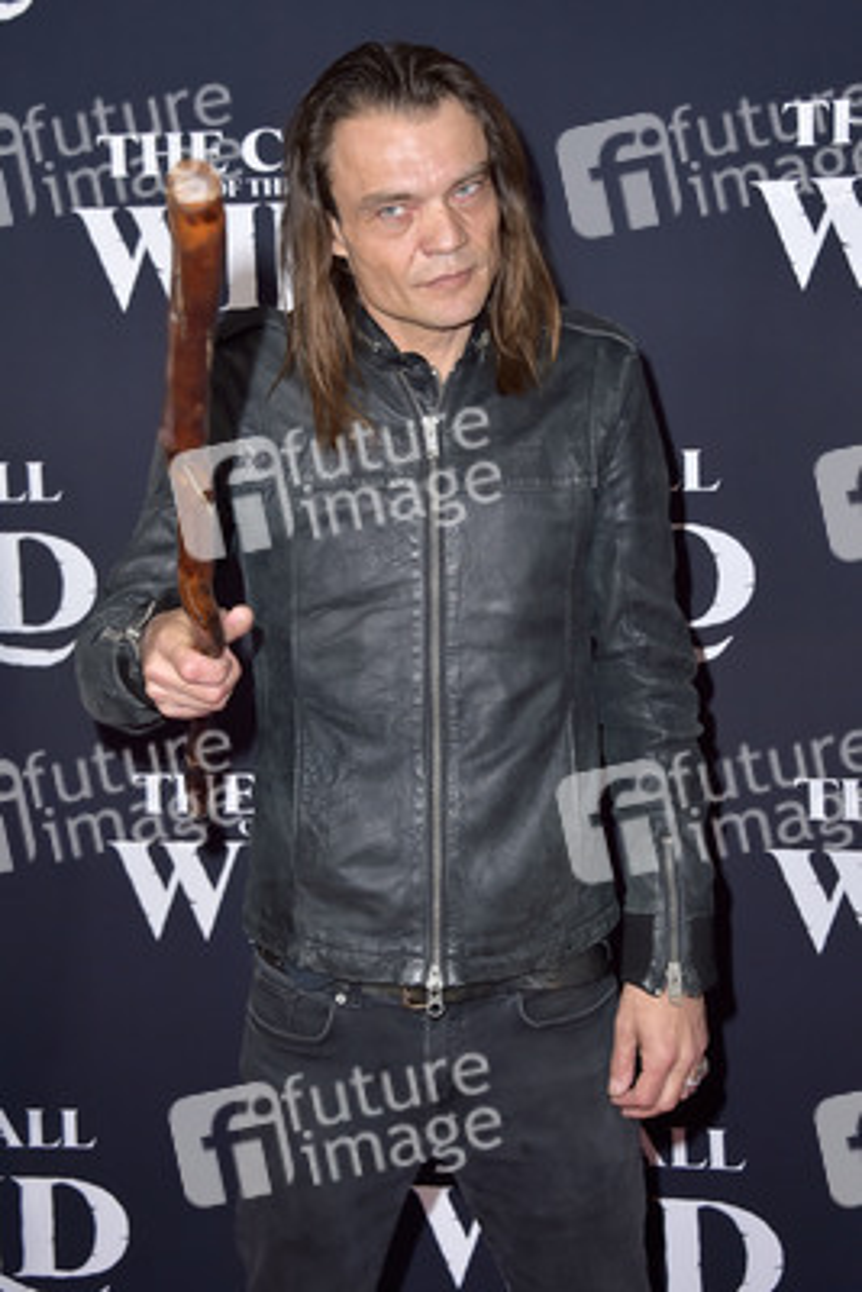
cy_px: 646
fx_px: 2225
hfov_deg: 21.9
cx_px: 431
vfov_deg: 32.4
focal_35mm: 62
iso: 320
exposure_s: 1/250
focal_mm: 62
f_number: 7.1
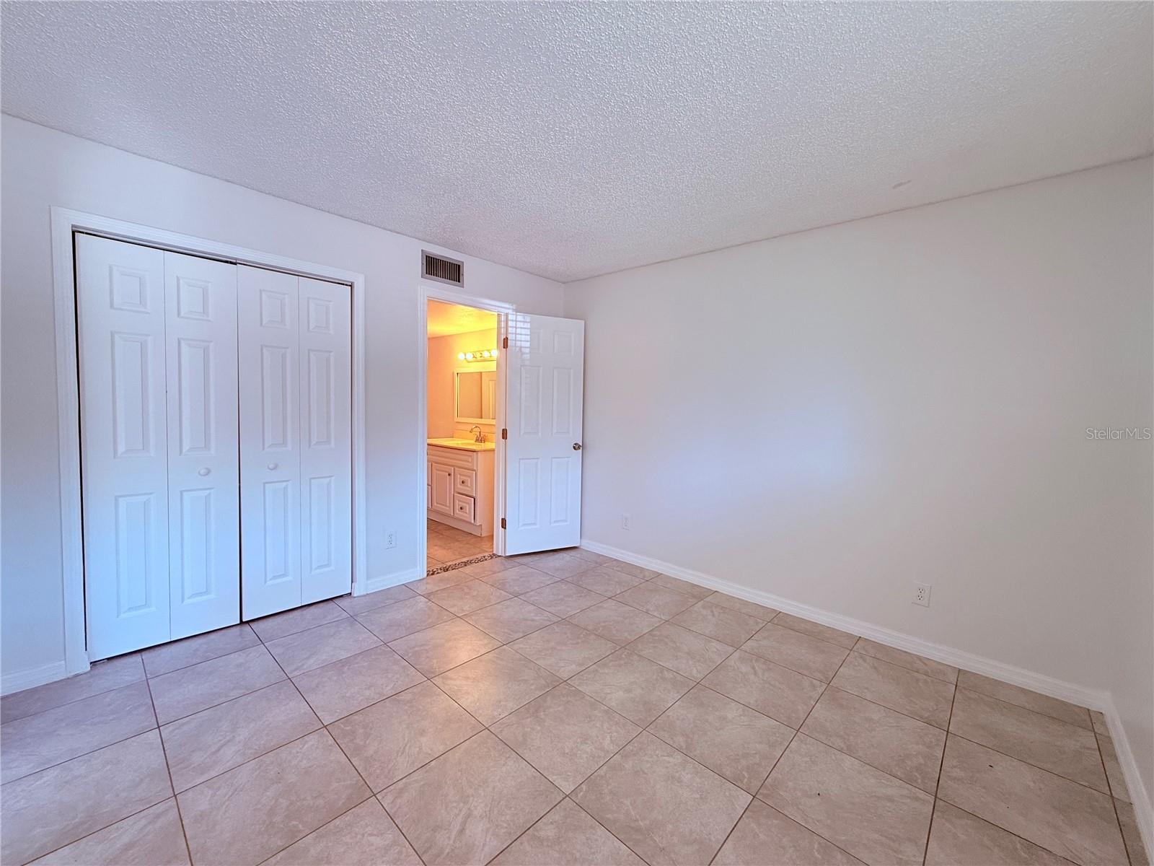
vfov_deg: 85.7
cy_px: 433
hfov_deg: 102.1
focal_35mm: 14
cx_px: 577
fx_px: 467
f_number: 2.2
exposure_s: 1/120
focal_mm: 2.22
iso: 100
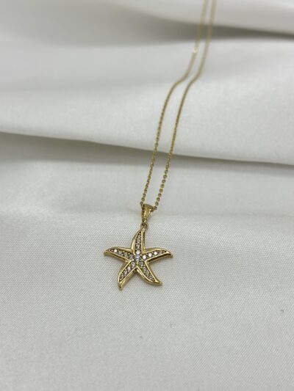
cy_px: 196
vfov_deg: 39.6
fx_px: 543
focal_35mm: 48
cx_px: 147
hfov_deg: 30.3
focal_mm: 6.86
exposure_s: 1/344
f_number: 1.78
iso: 80
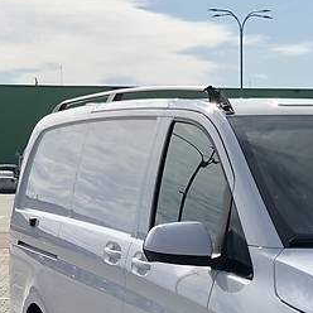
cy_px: 351
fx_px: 1514
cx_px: 358
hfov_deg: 11.6
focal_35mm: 148
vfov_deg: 11.6
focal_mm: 6
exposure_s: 1/1116
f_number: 2.4
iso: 16
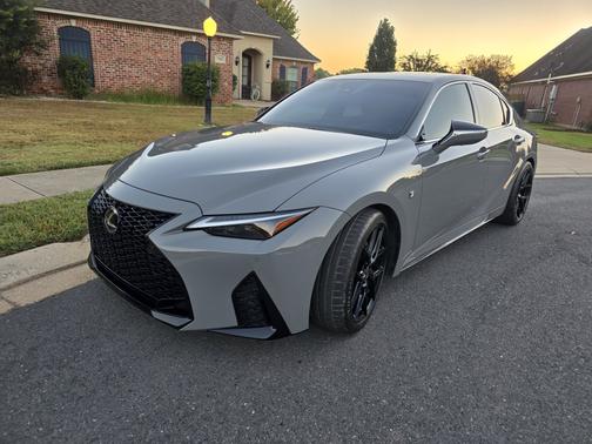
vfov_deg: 58.9
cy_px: 222
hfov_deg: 73.9
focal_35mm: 23
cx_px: 296
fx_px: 393
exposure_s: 1/180
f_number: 1.7
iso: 100
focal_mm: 6.3
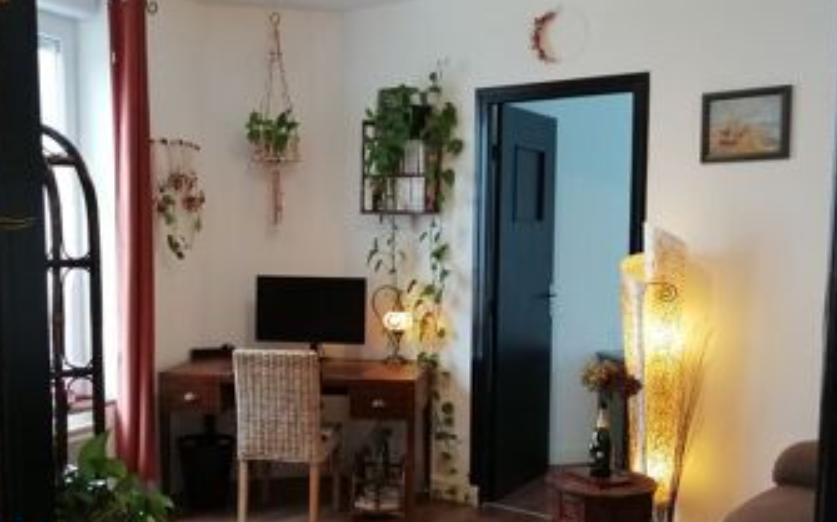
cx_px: 365
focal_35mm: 41
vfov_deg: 31.1
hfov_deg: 48.1
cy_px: 322
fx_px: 935
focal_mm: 3.95
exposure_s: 1/33.3
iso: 320
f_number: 1.8
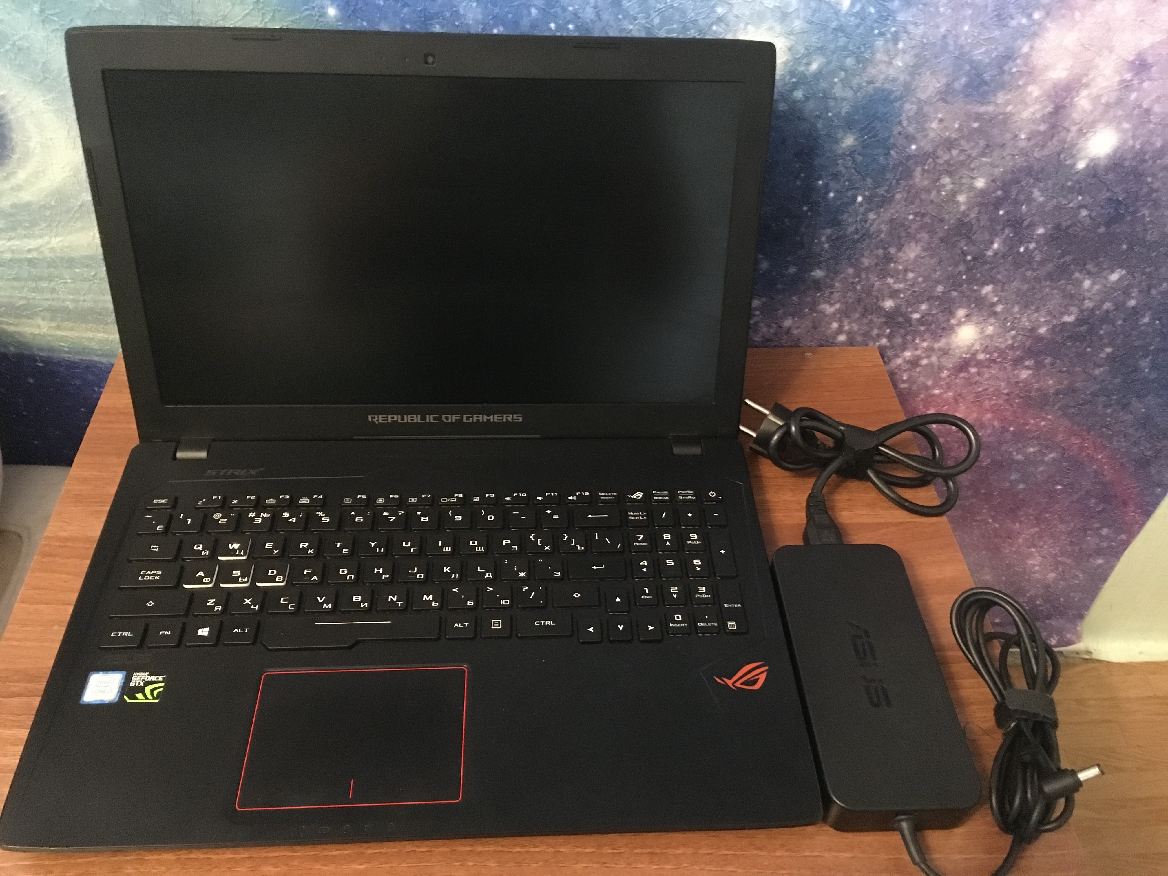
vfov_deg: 48.2
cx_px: 584
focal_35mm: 29
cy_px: 438
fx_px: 979
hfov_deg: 61.7
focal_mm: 4.15
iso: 800
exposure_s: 1/17
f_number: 2.2
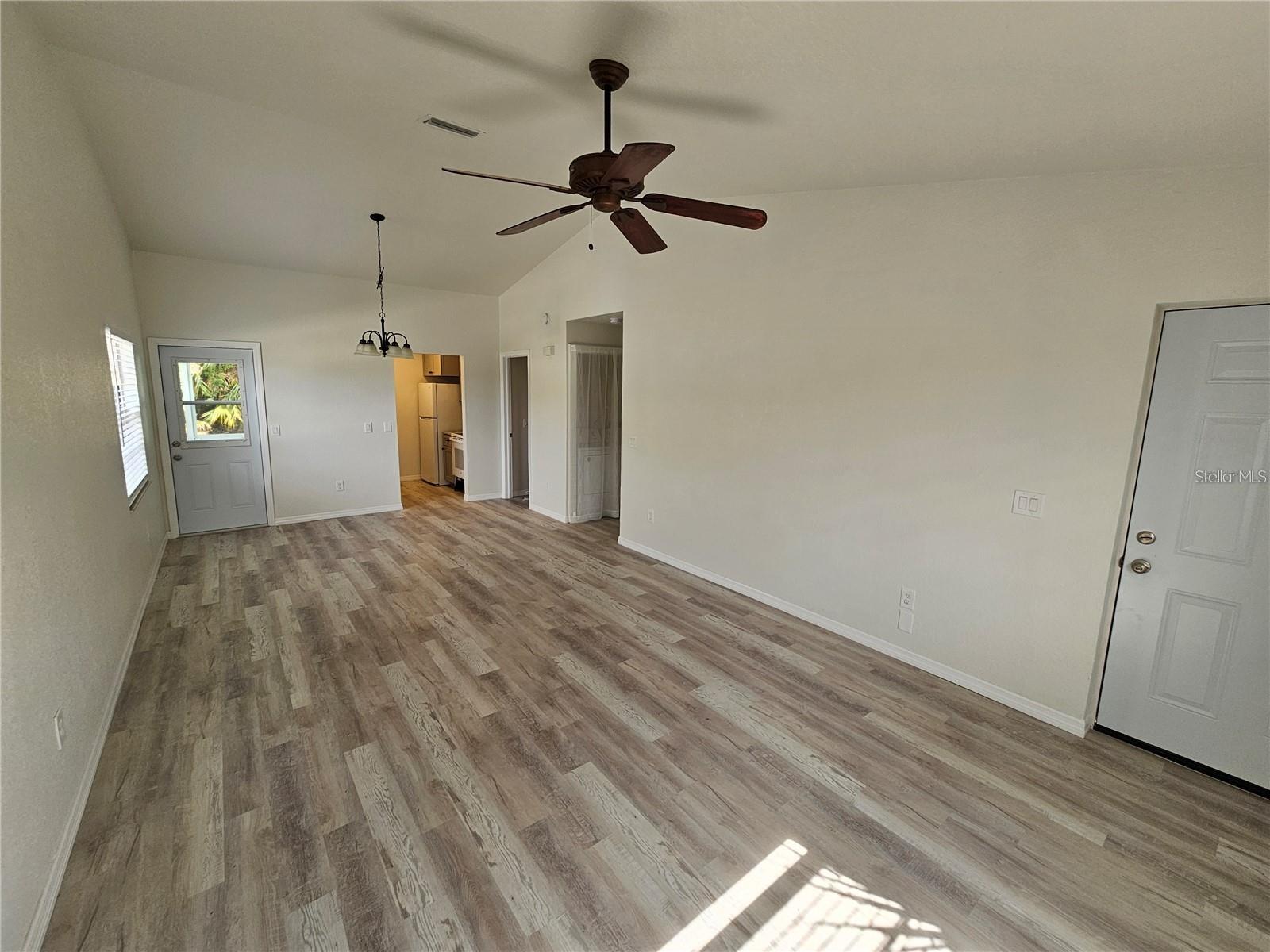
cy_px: 476
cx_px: 635
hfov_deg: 106.2
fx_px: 477
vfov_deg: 89.9
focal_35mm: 13
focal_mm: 2.2
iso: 64
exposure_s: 1/120
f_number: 2.2
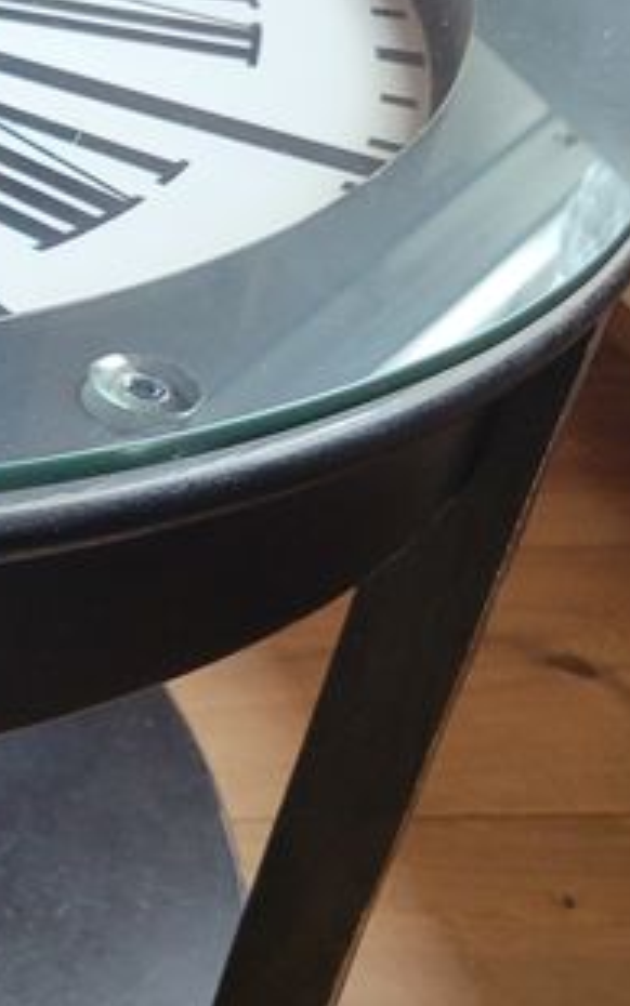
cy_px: 402
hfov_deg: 13.3
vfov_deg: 23.3
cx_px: -490
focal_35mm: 89
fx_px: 2443
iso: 250
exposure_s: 1/120
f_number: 1.8
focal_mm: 5.4
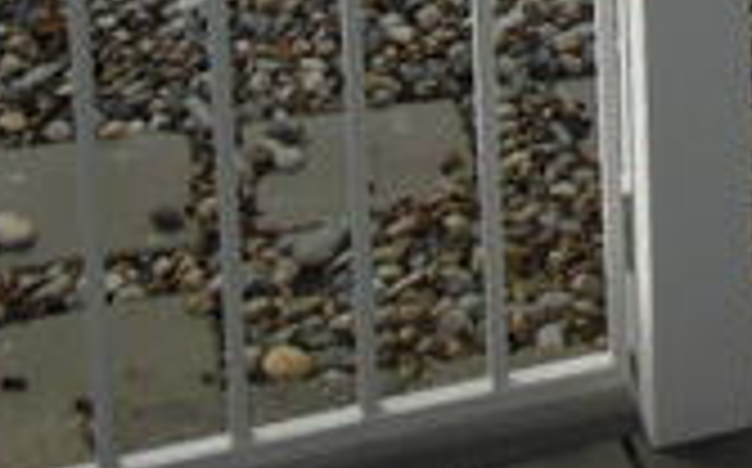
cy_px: -695
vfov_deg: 10.1
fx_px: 2273
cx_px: 932
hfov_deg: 17.8
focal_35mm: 111
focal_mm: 4.5
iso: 125
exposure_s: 1/800
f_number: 3.2
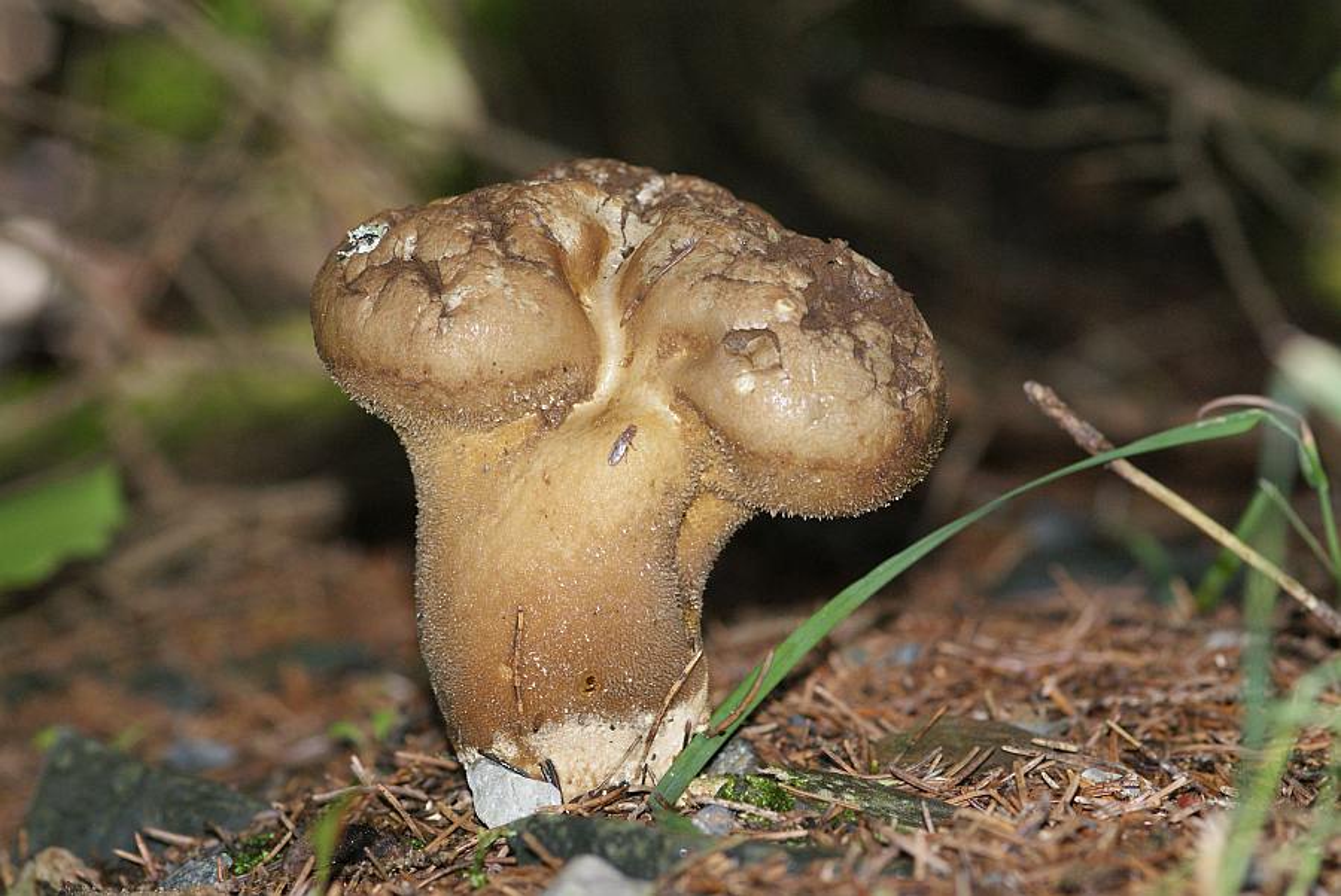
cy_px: 448
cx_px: 670
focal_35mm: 158
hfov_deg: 13.0
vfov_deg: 8.7
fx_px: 5872
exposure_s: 1/125
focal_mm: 105
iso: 400
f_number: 5.6
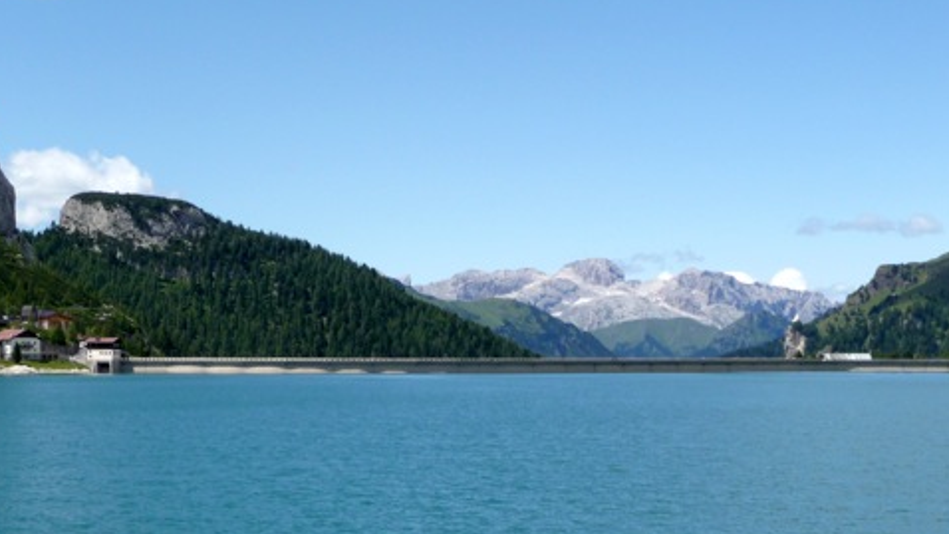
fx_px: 1837
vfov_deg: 16.4
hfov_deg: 28.9
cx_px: 419
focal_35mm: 73
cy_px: 417
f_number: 4.2
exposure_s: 1/800
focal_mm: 8.5
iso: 100
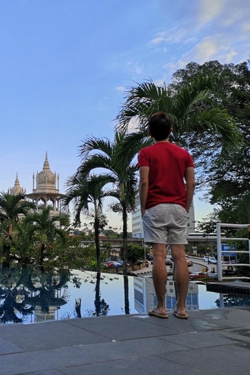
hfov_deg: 33.2
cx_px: 24
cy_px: 186
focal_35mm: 38
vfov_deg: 50.7
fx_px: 396
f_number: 1.8
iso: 50
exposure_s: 1/731
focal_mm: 3.95
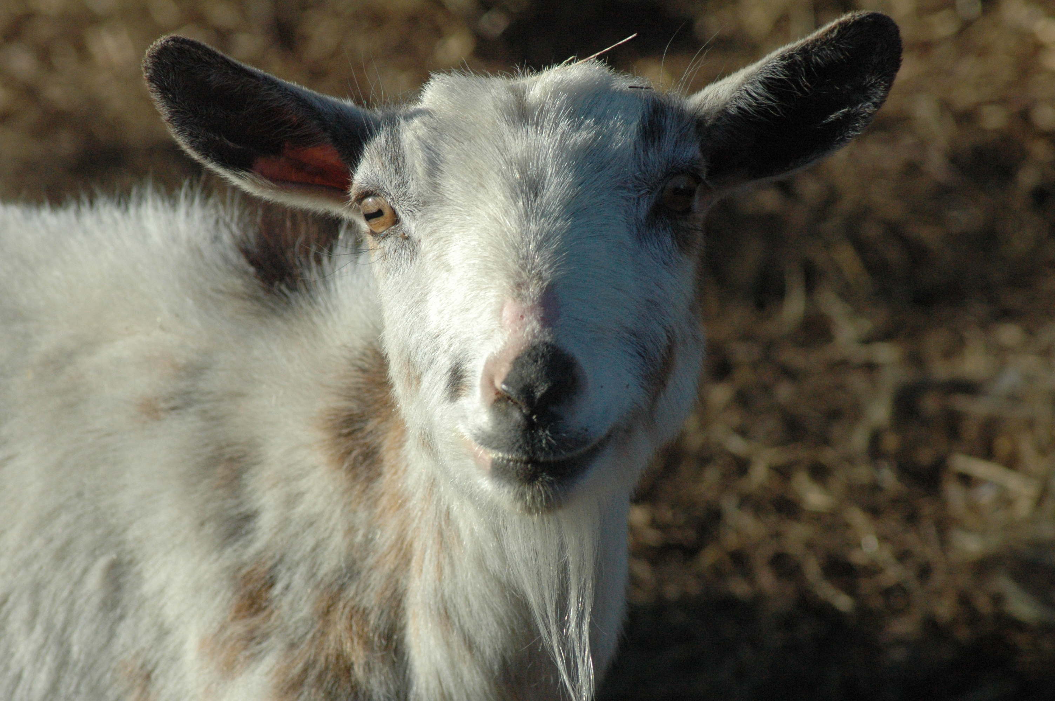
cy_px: 350
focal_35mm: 300
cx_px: 528
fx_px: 8784
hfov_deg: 6.9
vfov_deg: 4.6
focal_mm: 200
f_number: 10
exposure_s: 1/1250
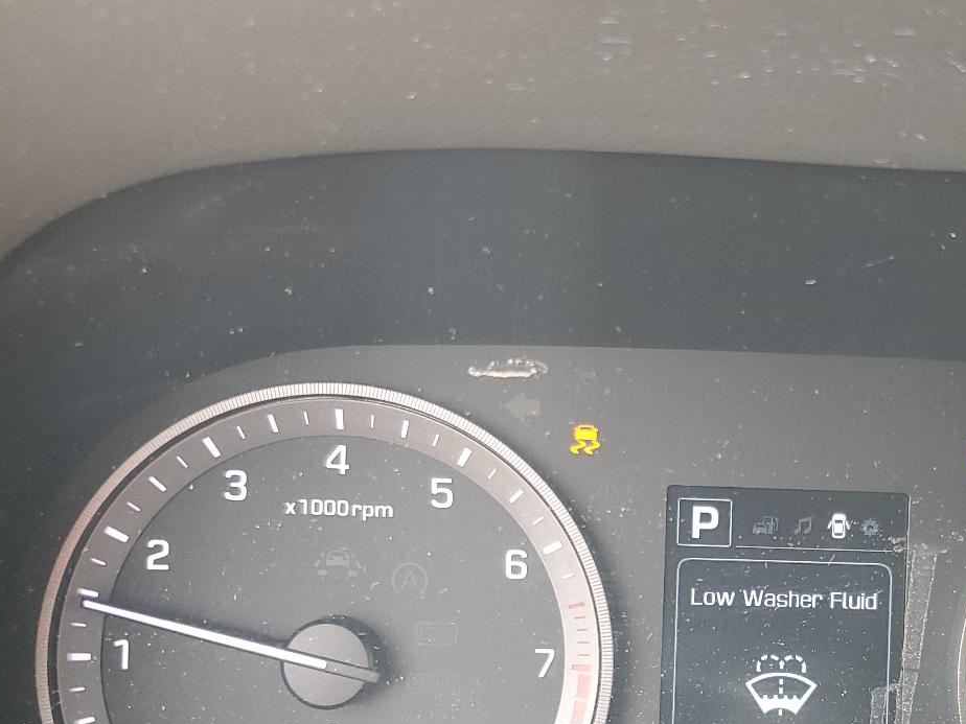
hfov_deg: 40.5
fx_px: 1256
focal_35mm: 45
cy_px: 577
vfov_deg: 31.4
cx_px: 761
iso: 81
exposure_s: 1/60.2
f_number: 1.5
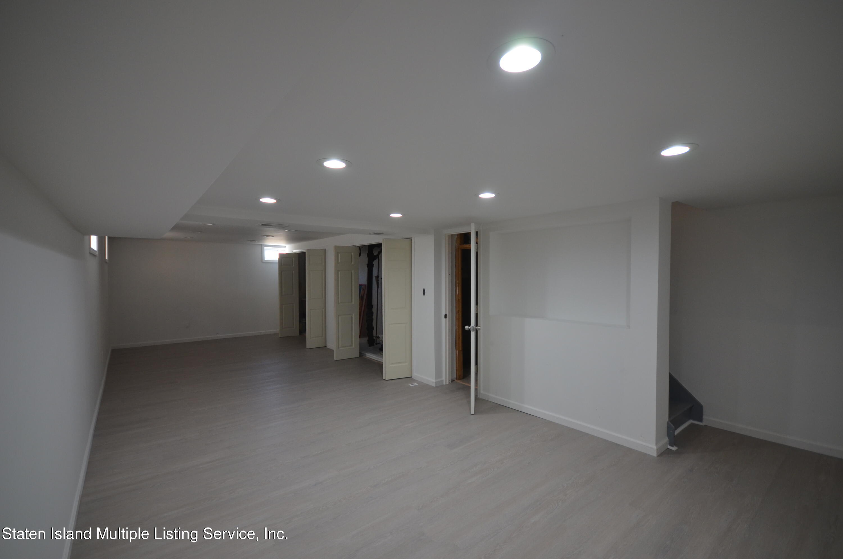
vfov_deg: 77.1
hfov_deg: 100.5
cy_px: 280
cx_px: 422
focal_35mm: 15
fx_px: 351
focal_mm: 10
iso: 400
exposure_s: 1/60
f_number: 4
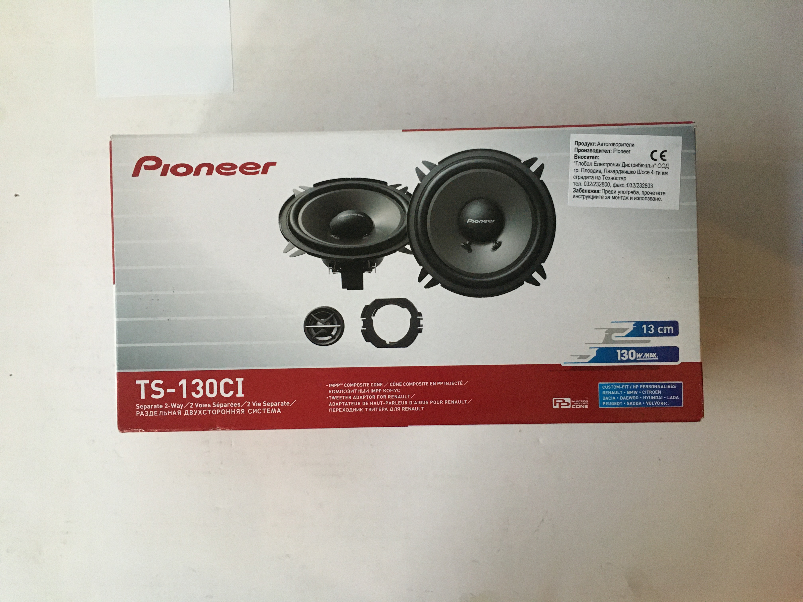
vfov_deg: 48.2
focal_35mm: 29
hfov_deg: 61.7
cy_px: 301
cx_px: 402
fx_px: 673
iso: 200
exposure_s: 1/25
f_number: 2.2
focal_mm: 4.15
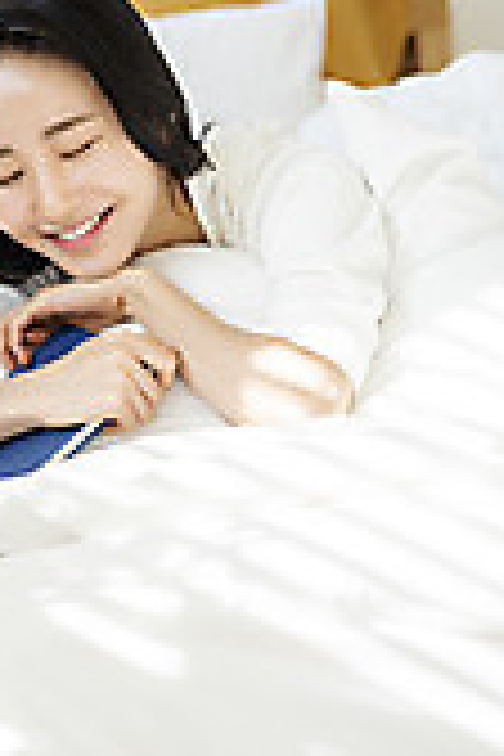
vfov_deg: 10.1
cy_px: 72
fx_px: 4242
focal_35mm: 202
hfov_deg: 6.8
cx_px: 34
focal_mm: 85
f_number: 2.8
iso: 100
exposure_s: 1/160
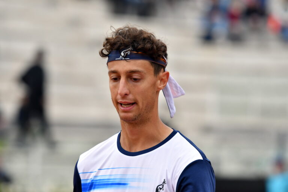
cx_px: 144
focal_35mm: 248
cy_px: 96
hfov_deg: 8.3
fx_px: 1980
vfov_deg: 5.6
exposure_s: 1/4000
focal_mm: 165
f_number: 3.2
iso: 720
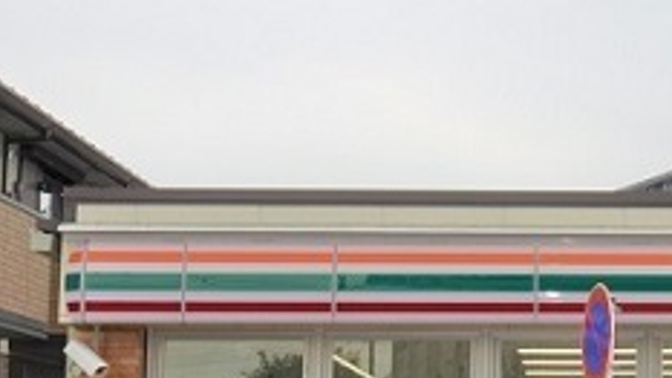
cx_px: 787
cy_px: 290
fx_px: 1728
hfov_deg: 20.7
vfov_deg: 12.4
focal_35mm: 97
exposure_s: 1/200
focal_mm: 24
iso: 200
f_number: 6.7
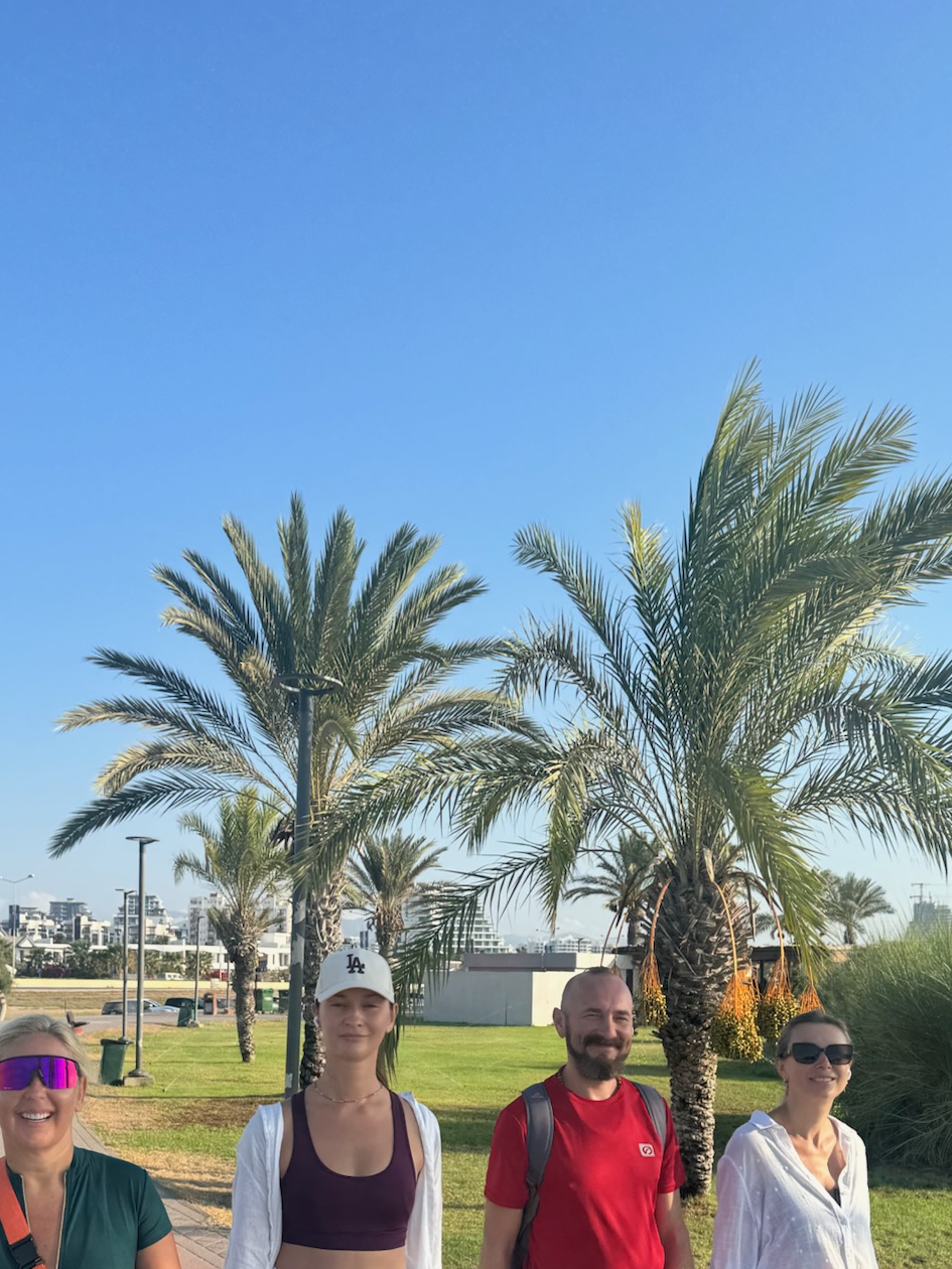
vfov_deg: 45.9
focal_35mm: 39
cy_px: 974
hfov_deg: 36.8
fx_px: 1430
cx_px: 418
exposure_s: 1/3597
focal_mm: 6.76
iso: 80
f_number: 1.78
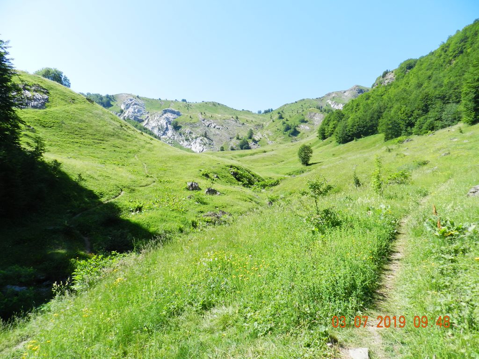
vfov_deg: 58.9
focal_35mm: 23
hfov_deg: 73.9
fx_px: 318
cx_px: 240
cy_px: 180
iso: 160
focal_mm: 4
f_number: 3.4
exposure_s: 1/800
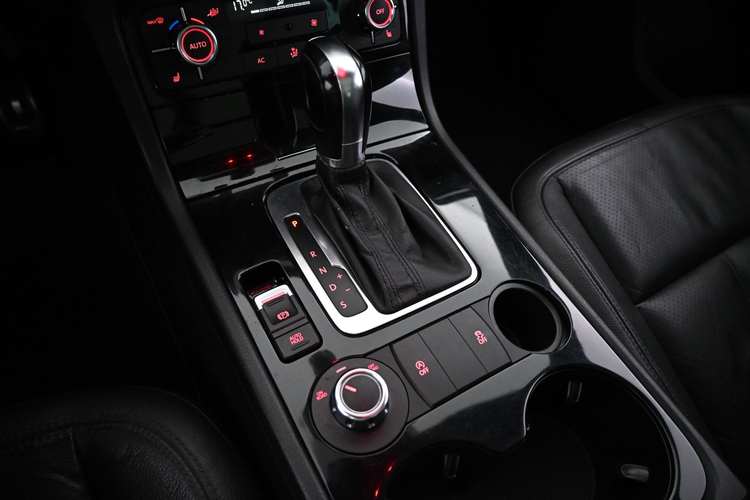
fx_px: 500
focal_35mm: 24
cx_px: 375
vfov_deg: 53.1
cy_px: 250
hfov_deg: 73.7
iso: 4500
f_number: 3.5
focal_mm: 16
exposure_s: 1/60
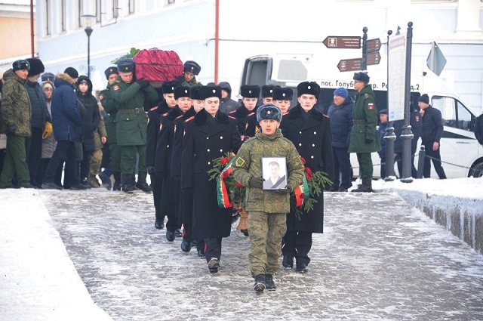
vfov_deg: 9.1
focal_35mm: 150
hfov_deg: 13.7
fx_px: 2010
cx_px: 242
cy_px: 160
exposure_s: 1/160
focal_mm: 150
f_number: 5.6
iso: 640
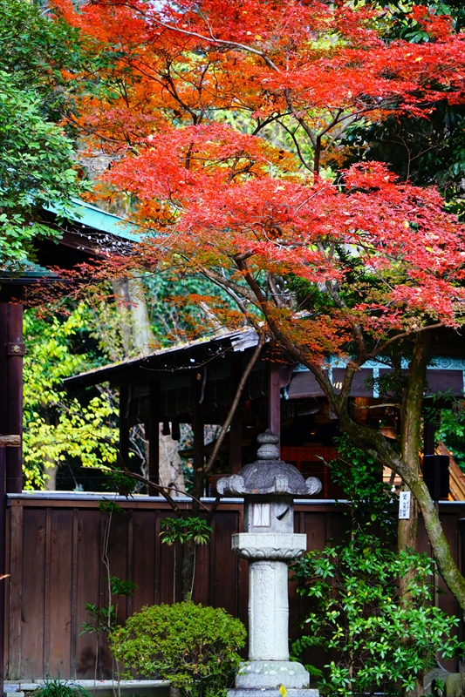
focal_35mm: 166
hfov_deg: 8.3
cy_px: 348
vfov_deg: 12.4
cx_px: 232
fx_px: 3217
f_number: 5.6
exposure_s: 1/200
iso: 1000
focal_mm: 166
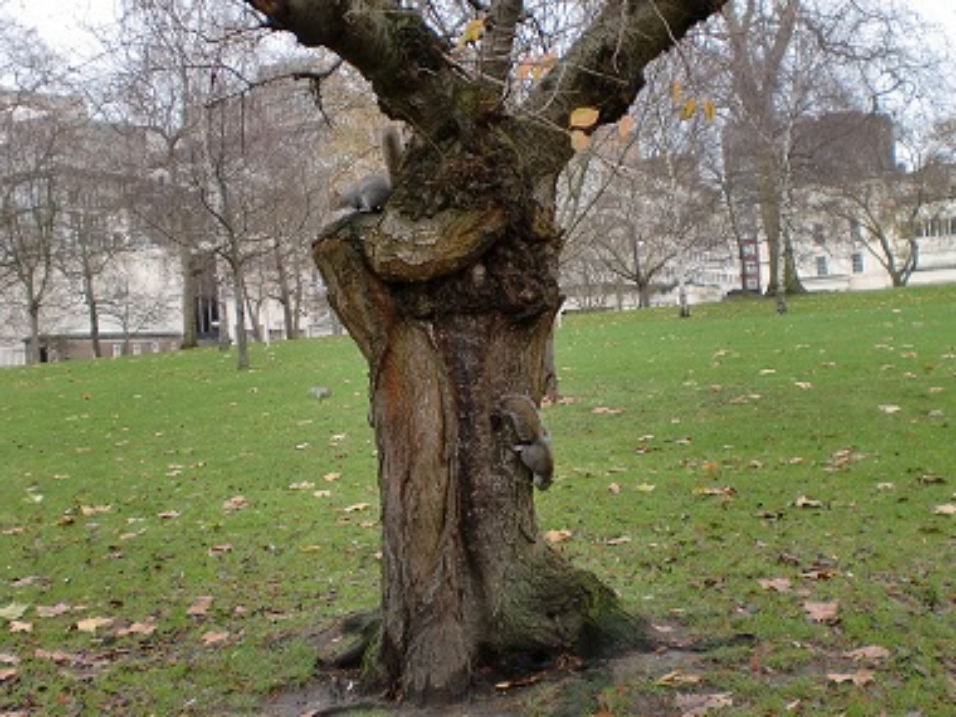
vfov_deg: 40.7
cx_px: 478
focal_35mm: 35
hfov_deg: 52.6
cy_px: 358
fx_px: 967
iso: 64
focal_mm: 6.3
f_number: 3.1
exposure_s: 1/100
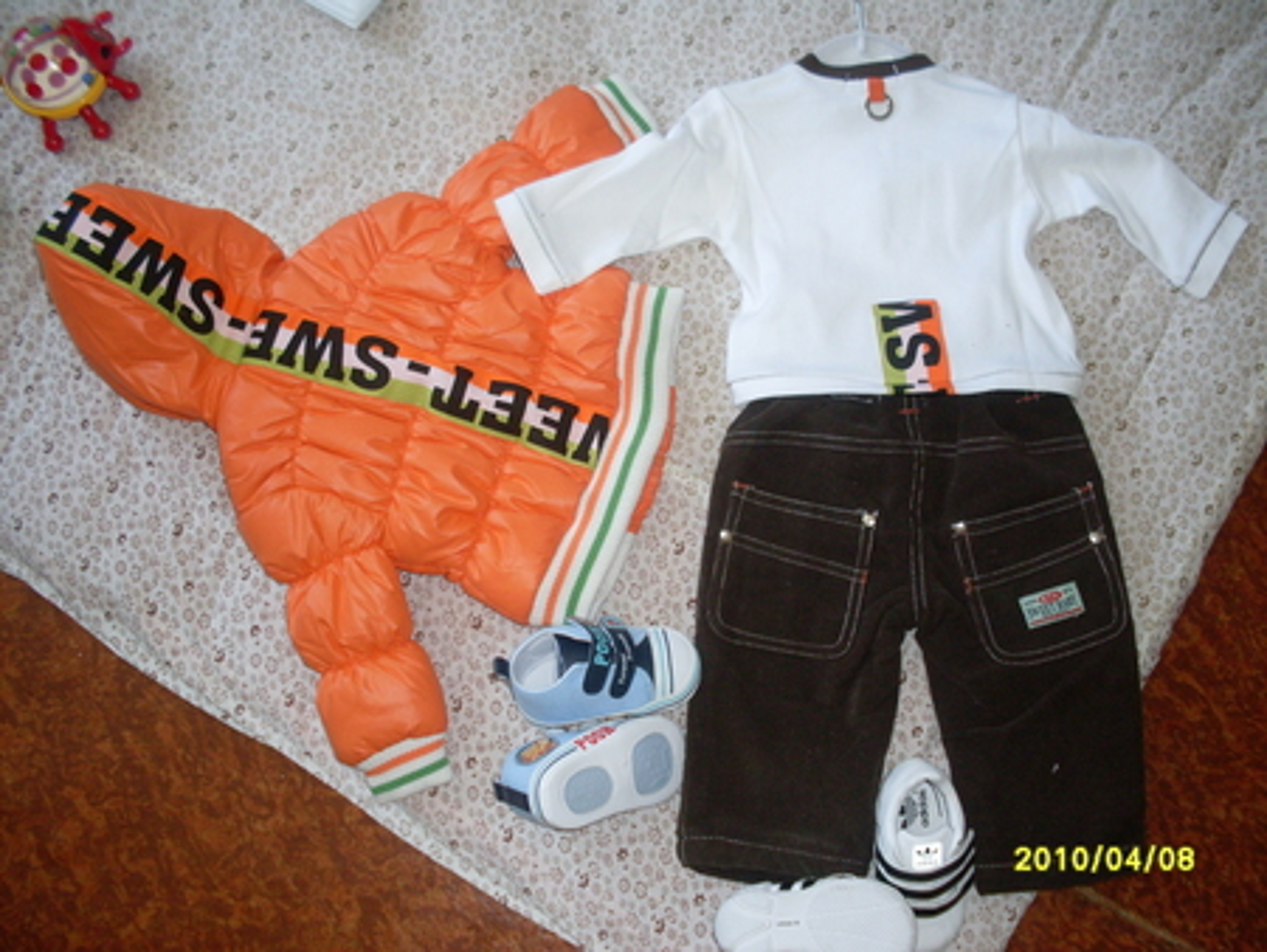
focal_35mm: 38
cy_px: 476
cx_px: 634
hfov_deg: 49.0
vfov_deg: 37.8
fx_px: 1392
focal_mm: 6.3
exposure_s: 1/45
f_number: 2.8
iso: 100
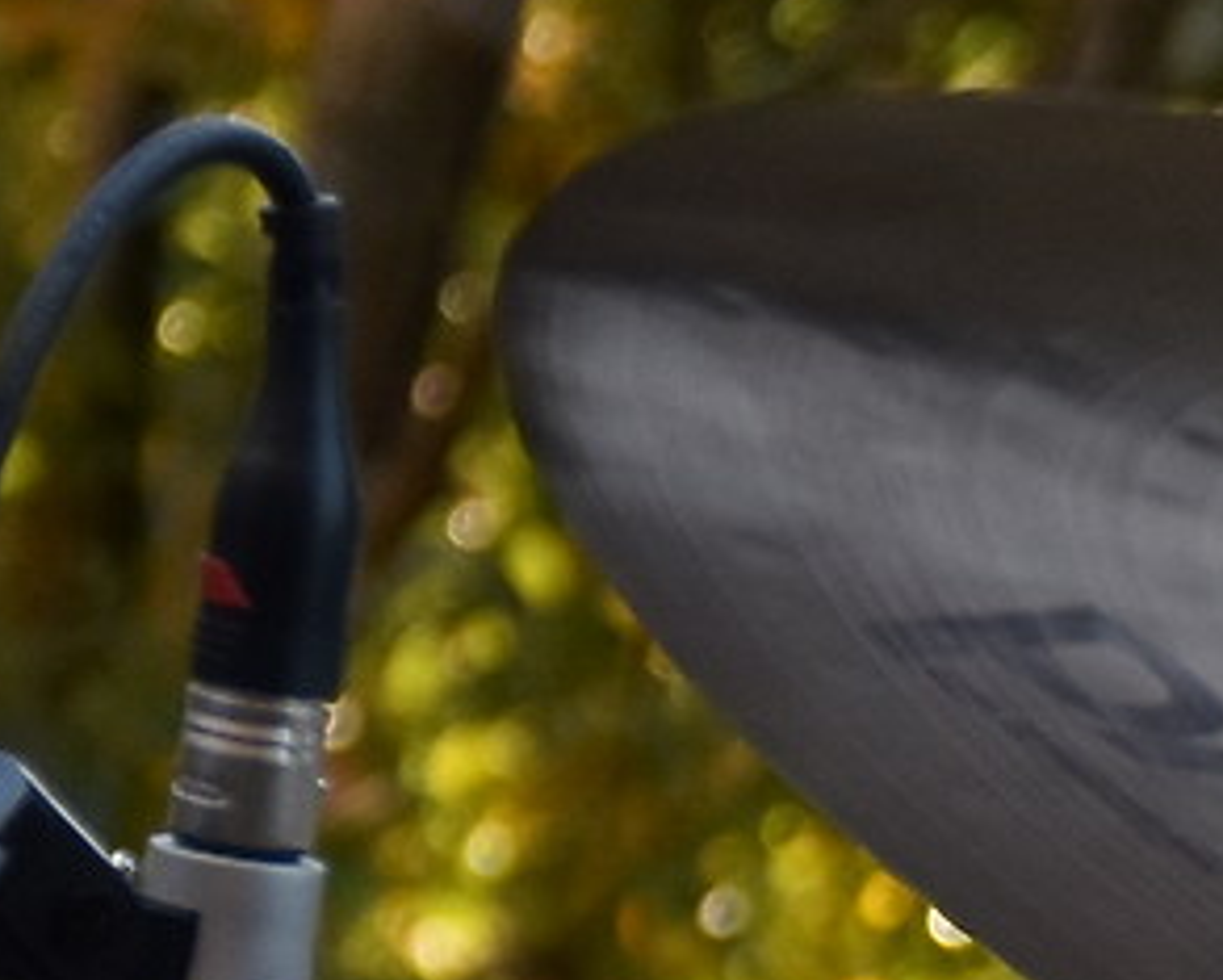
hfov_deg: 3.7
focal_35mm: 520
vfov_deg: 3.0
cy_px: 2048
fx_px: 18829
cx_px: 2681
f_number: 3.5
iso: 250
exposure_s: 1/640
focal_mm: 45
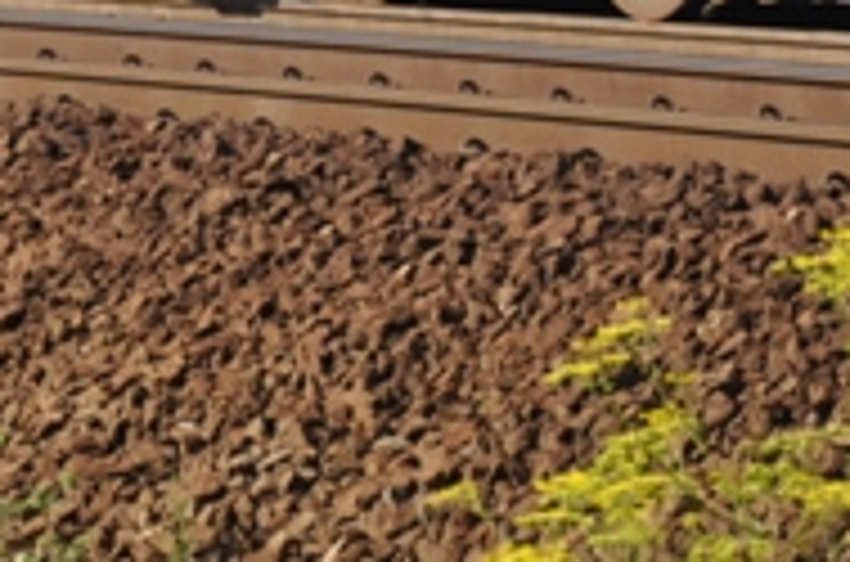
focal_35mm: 318
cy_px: -618
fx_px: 7489
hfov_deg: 6.5
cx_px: 423
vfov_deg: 4.2
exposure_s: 1/1000
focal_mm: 50
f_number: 5
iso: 400
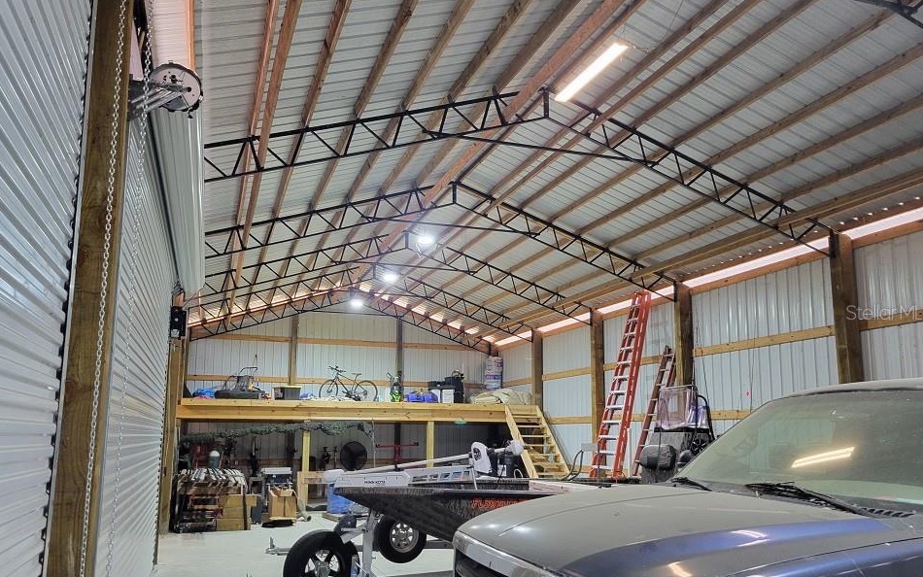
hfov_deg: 64.6
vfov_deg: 43.1
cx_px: 452
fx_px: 730
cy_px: 312
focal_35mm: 29
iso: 200
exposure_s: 1/60
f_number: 1.8
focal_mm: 5.4
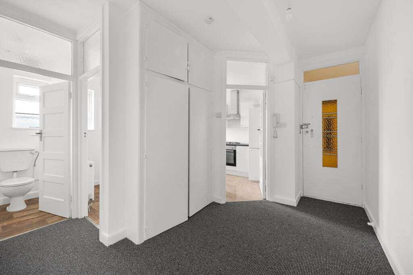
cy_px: 138
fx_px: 160
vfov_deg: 81.1
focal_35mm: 14
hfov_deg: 104.3
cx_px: 206
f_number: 16
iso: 200
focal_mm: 14
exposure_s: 3
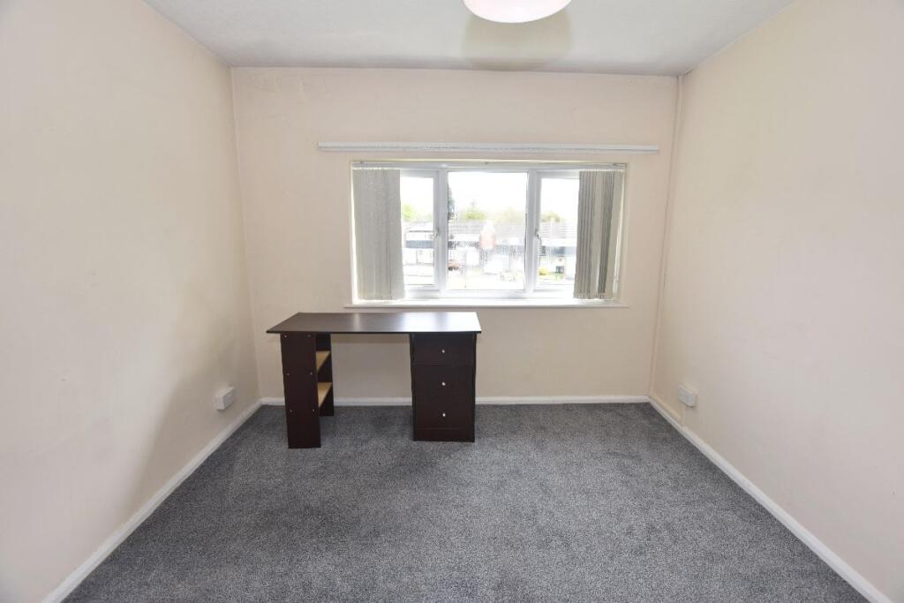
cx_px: 452
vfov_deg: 77.3
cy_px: 302
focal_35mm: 15
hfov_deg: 100.4
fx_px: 377
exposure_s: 1/200
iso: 360
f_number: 5
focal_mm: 10
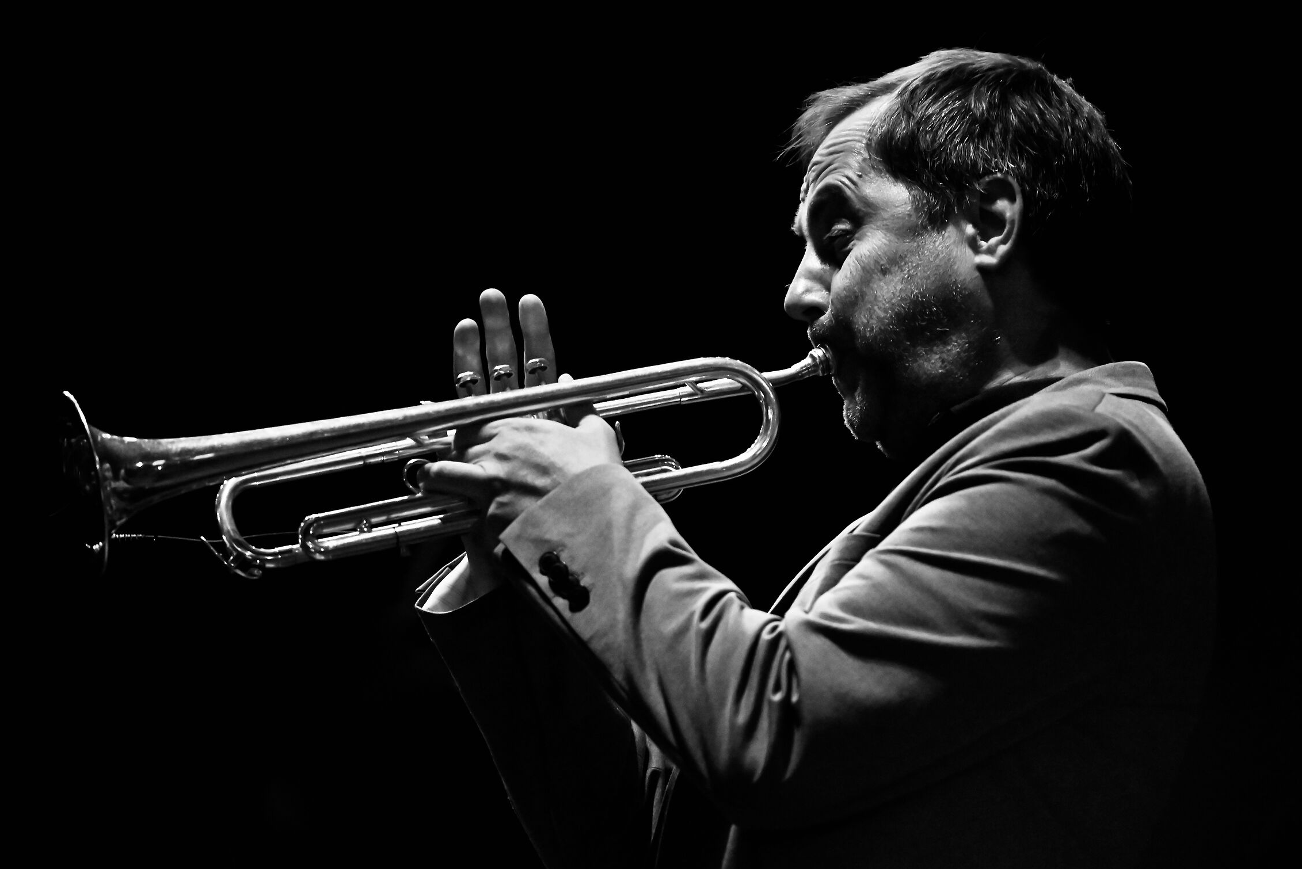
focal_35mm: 191
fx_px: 6910
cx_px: 613
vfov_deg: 7.2
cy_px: 458
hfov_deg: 10.8
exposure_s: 1/350
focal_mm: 180
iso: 3200
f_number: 2.8
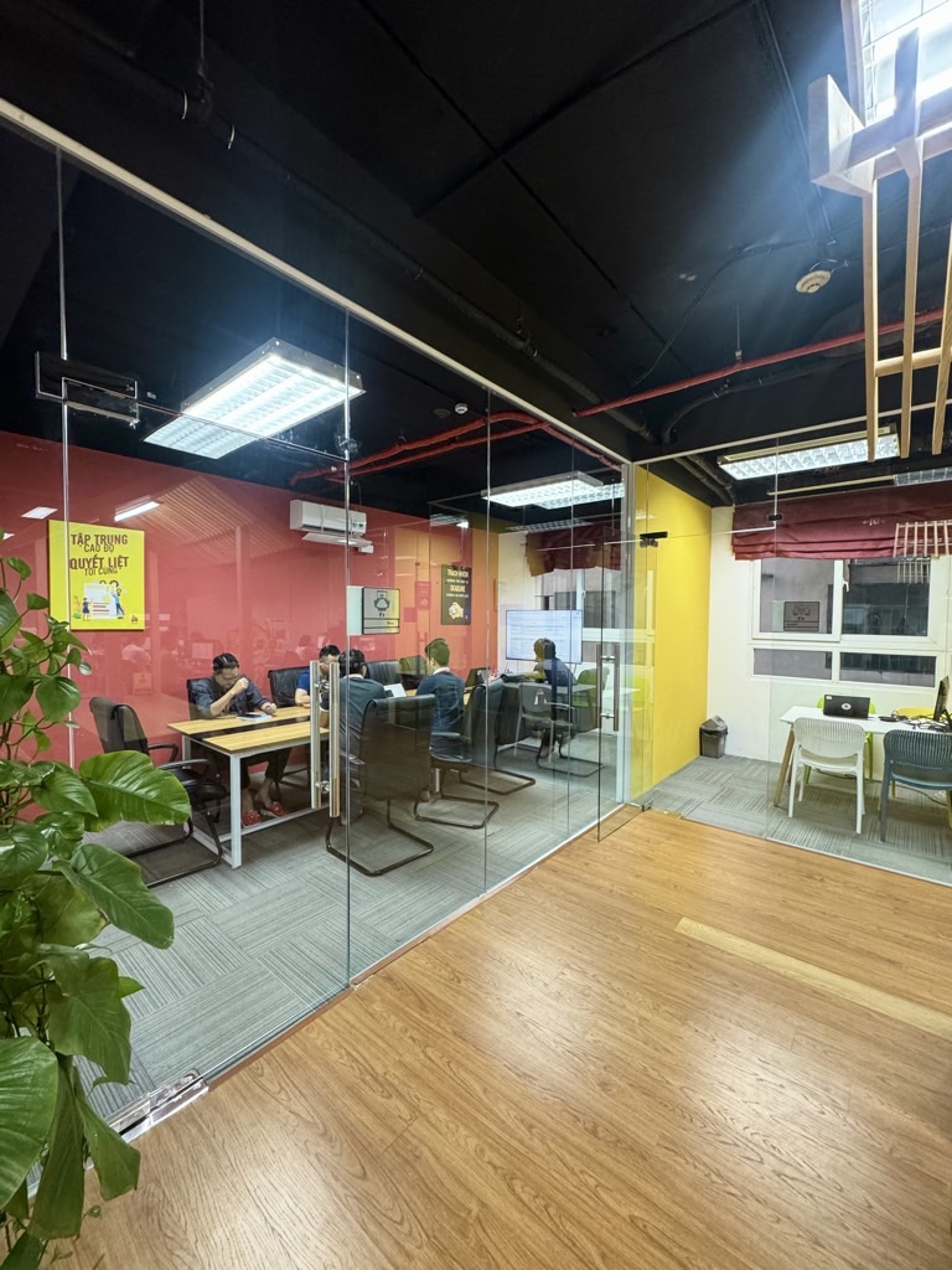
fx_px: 513
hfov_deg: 85.7
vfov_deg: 102.1
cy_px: 635
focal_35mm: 14
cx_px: 476
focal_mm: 2.22
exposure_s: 1/60
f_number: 2.2
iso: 400
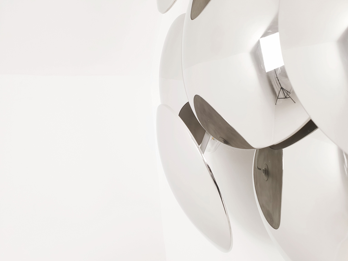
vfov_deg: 53.1
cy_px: 130
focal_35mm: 26
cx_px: 174
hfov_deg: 67.3
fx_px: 261
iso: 100
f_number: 2.4
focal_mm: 4.3
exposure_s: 1/50
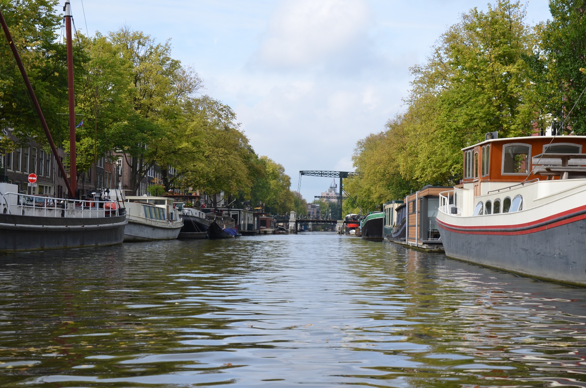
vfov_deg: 22.5
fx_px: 974
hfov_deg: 33.5
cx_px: 293
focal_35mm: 60
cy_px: 194
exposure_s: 1/250
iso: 160
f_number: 8
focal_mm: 40
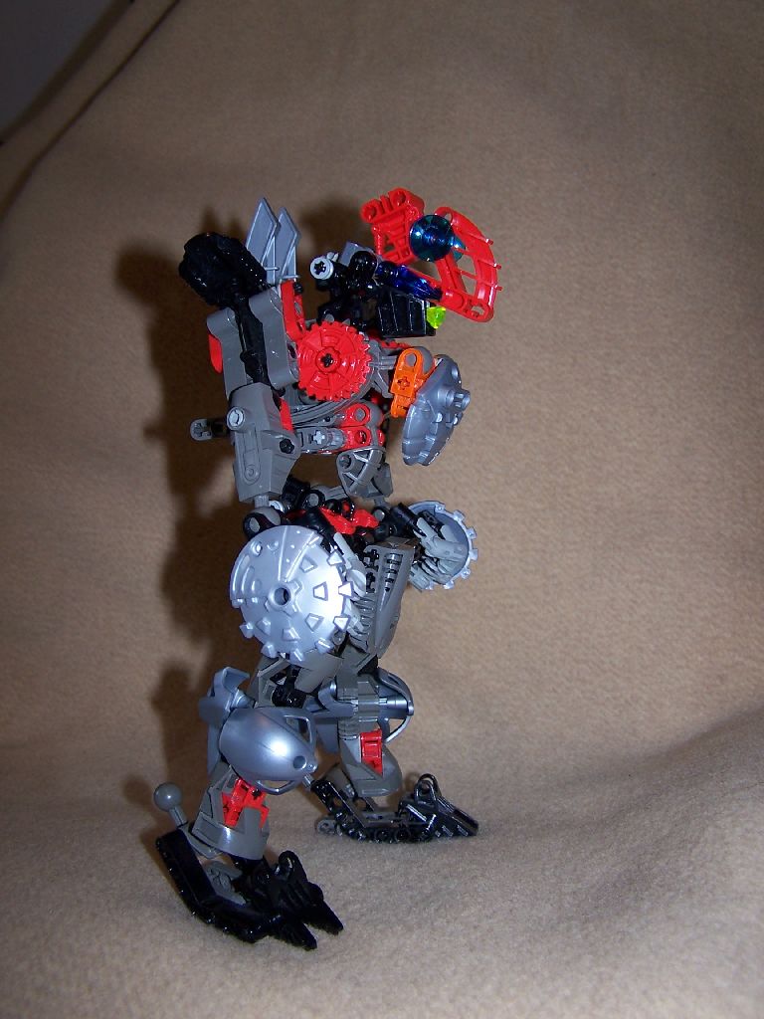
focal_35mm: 38
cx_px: 382
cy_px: 510
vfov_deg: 49.0
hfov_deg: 37.7
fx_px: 1118
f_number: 2.8
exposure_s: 1/60
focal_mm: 6.3
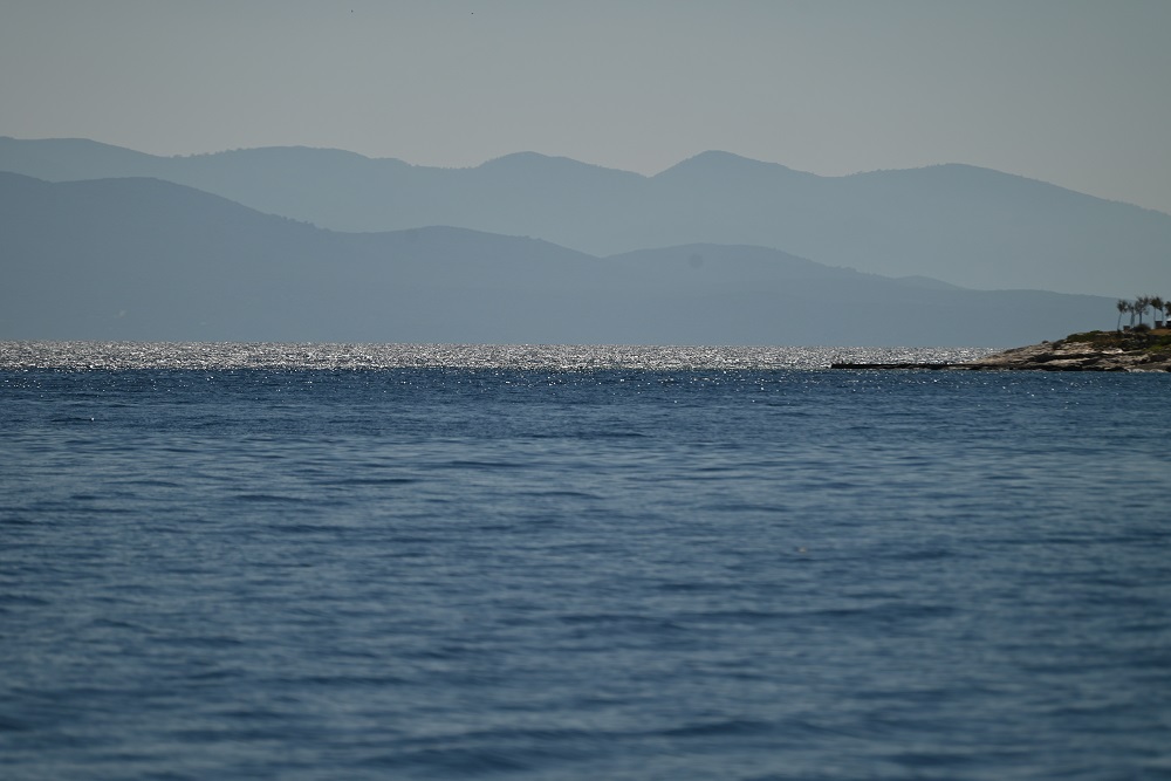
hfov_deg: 6.9
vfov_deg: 4.6
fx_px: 9759
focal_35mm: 300
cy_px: 390
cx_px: 586
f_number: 5.6
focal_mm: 300
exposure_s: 1/1600
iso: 100
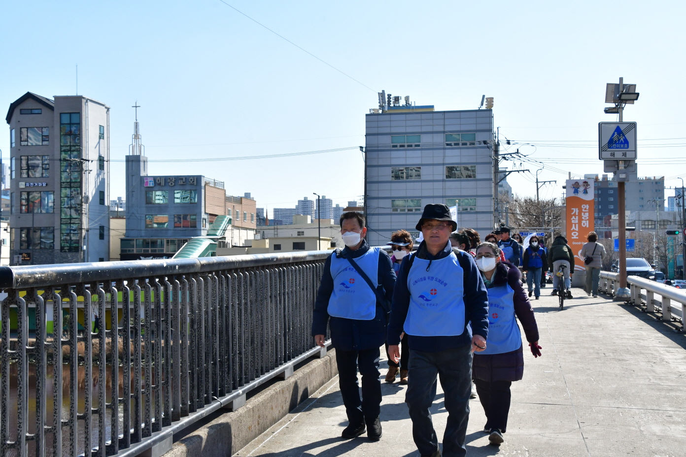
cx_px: 343
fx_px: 915
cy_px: 228
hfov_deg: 41.1
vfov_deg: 28.1
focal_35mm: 48
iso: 800
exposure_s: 1/640
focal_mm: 32
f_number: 13
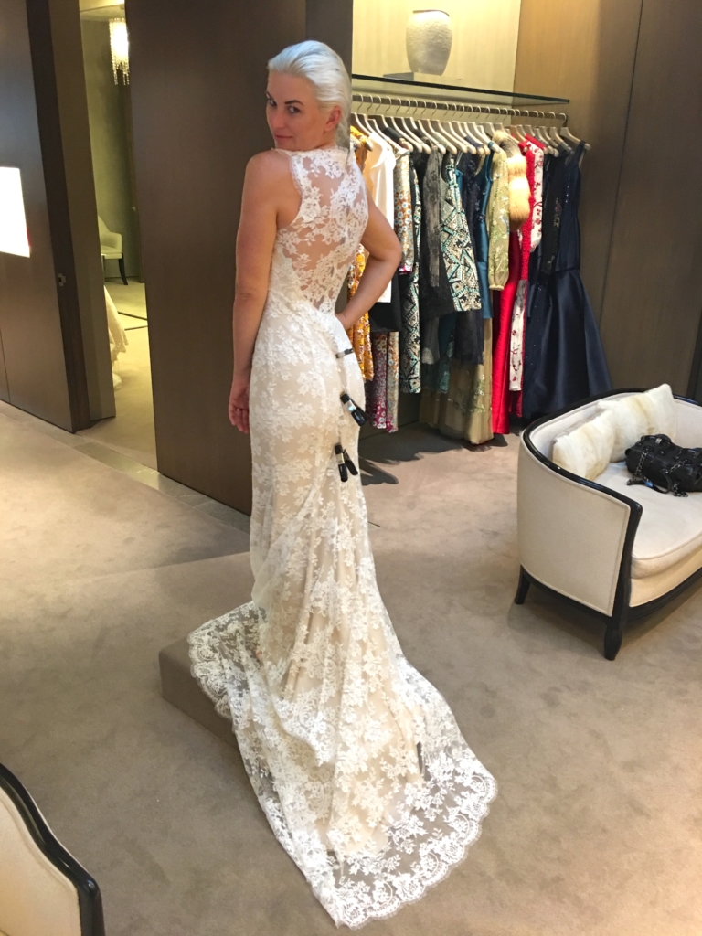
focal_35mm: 29
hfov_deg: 48.2
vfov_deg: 61.7
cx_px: 351
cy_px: 468
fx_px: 784
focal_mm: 4.15
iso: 100
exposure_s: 1/15
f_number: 2.2
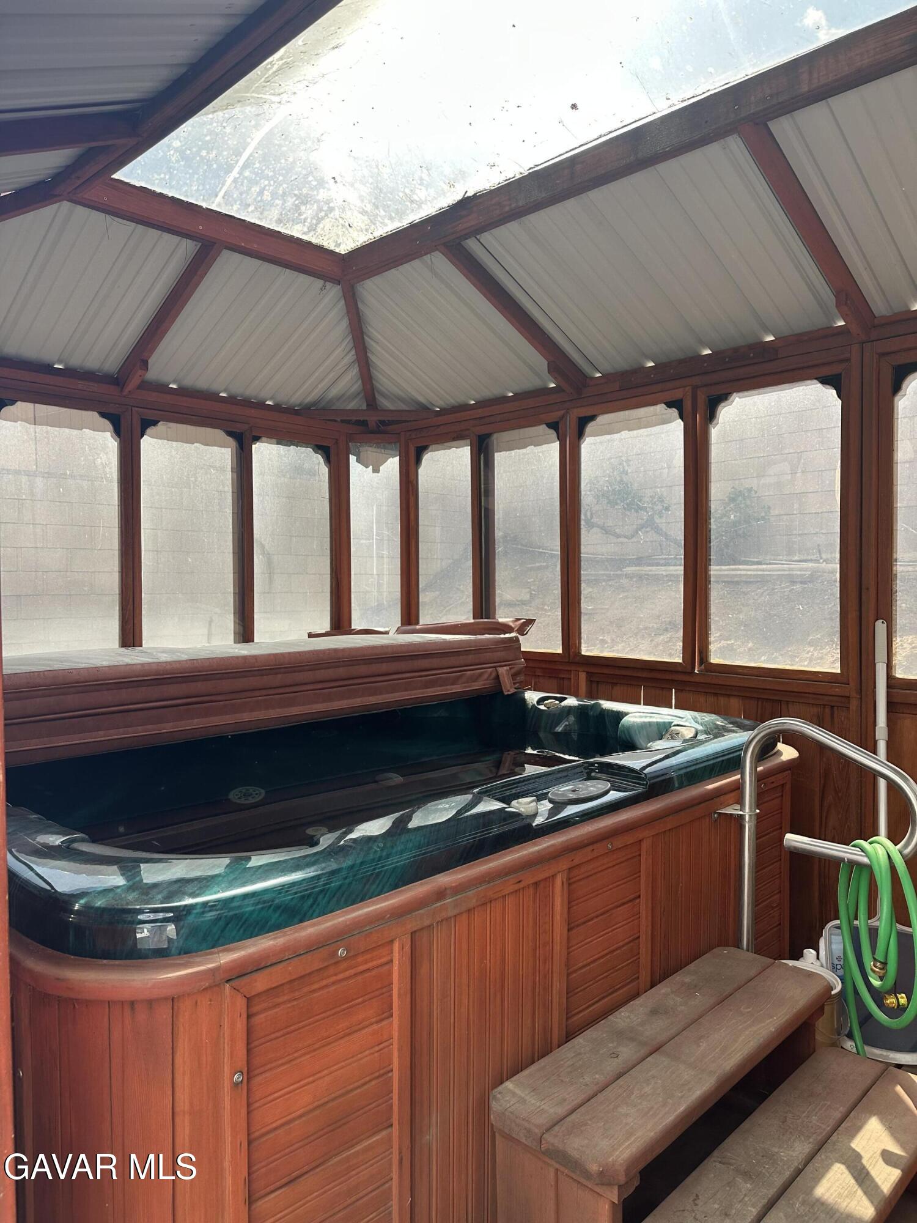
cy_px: 612
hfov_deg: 56.8
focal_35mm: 24
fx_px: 848
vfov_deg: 71.6
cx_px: 458
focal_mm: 6.86
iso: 80
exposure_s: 1/355
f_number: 1.78
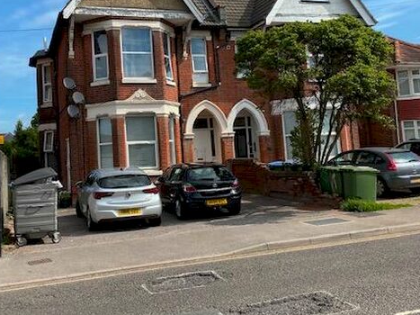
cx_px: 175
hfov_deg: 47.7
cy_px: 116
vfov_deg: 36.6
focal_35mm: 39
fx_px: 473
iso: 32
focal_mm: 4.25
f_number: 1.8
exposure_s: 1/2571
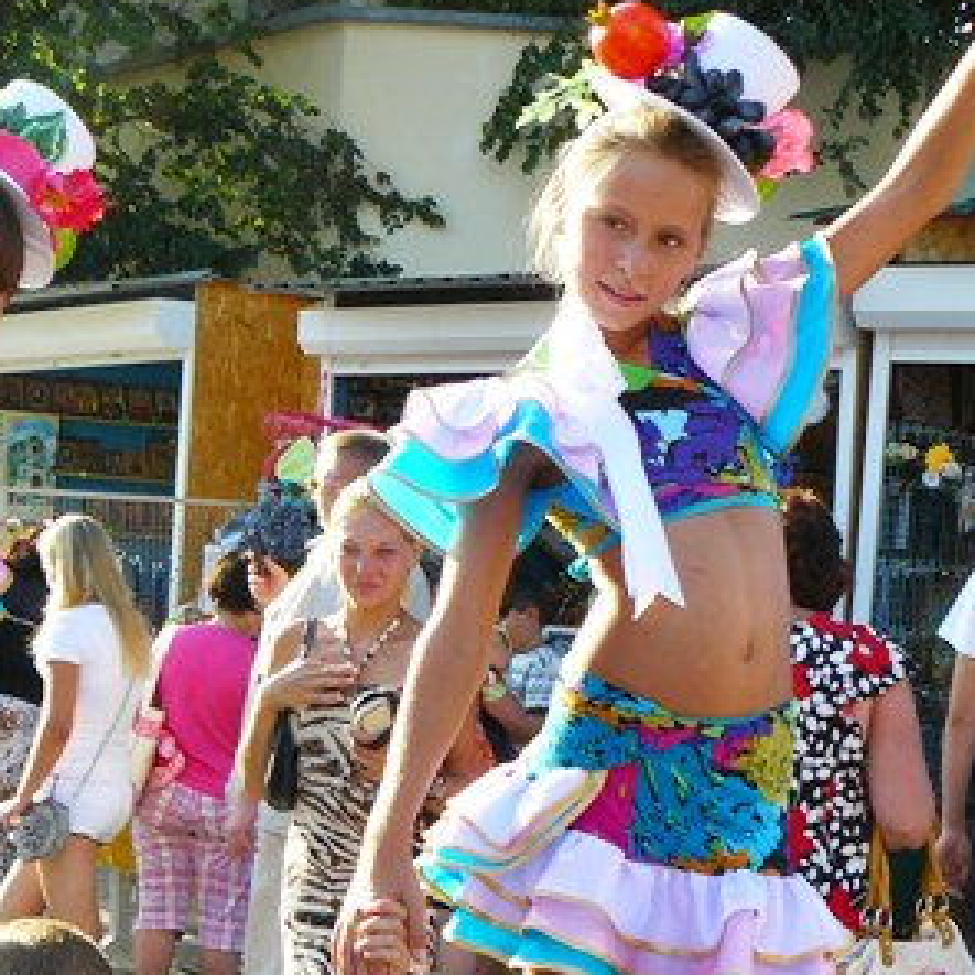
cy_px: 770
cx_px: 317
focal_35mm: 69
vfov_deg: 24.6
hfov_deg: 24.9
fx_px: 2199
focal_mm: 6
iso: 100
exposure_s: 1/125
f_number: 4
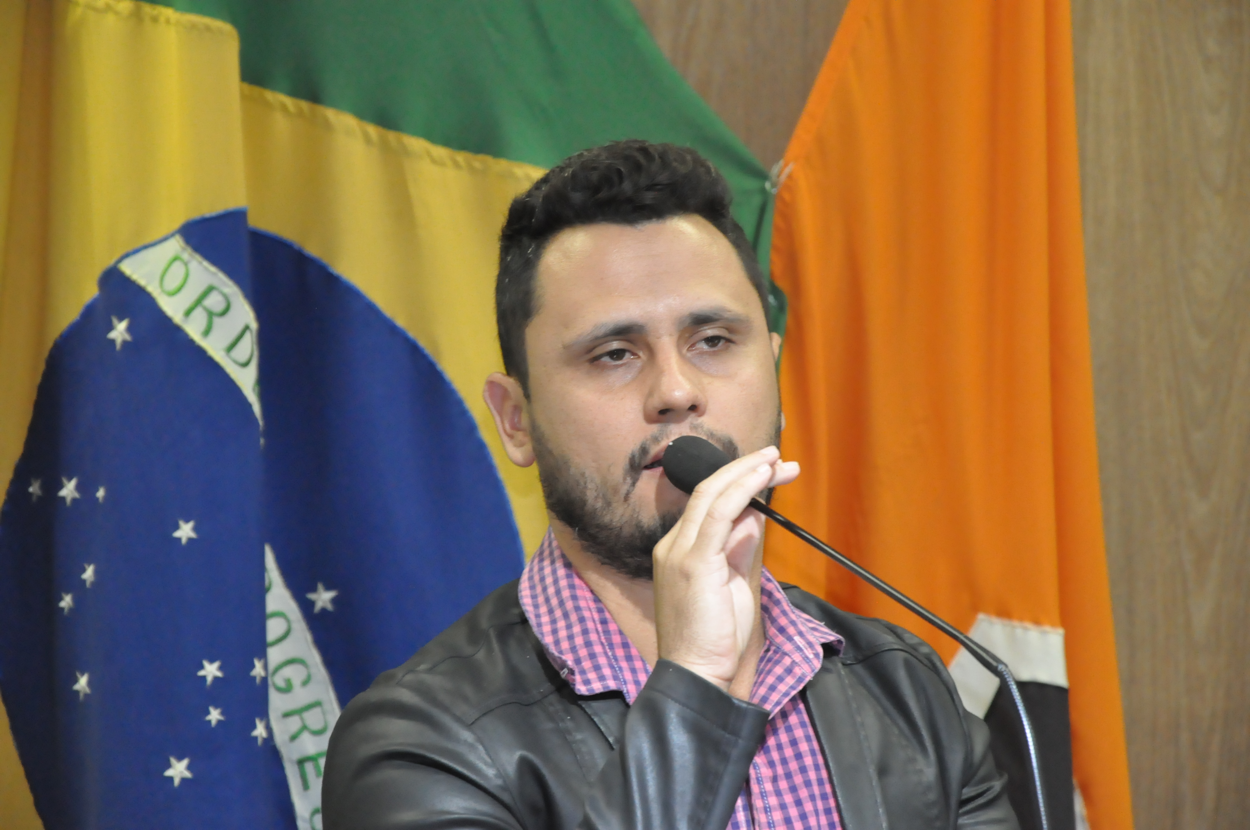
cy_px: 415
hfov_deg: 13.1
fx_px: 5462
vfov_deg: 8.7
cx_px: 625
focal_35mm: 158
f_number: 5.6
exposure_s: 1/80
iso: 3200
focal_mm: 105
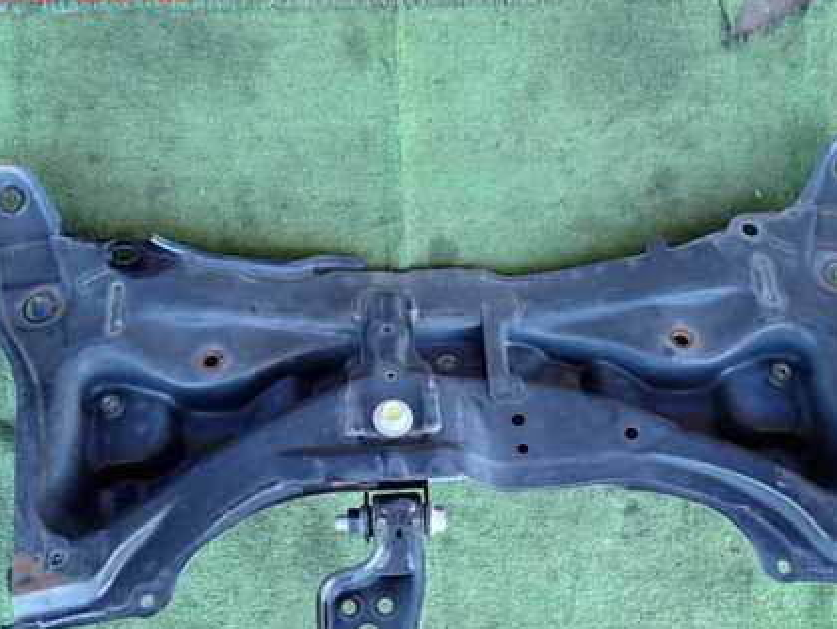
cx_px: 424
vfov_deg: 39.3
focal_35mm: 36
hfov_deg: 51.3
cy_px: 414
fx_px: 871
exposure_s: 1/80
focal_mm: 4.5
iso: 200
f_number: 2
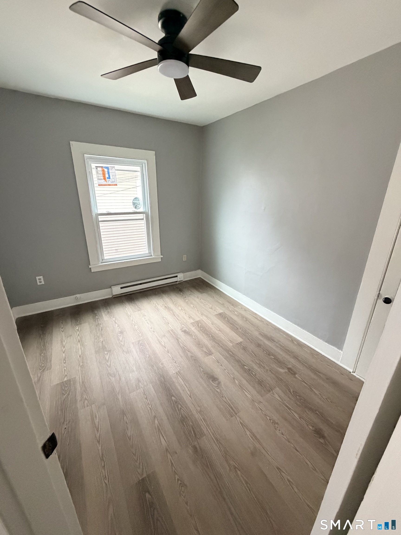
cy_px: 268
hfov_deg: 85.7
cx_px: 200
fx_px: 216
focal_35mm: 14
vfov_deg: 102.1
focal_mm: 2.22
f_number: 2.2
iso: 640
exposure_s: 1/60
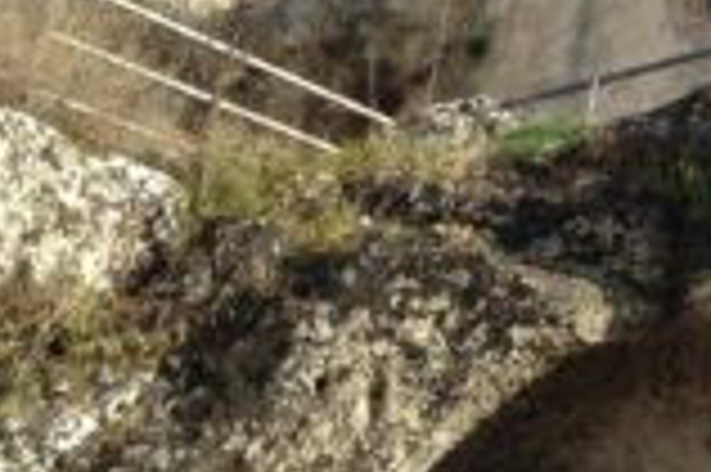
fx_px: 2979
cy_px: -135
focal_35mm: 151
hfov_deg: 12.5
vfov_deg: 8.9
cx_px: 1242
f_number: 2.4
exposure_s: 1/809
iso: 50
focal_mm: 4.12
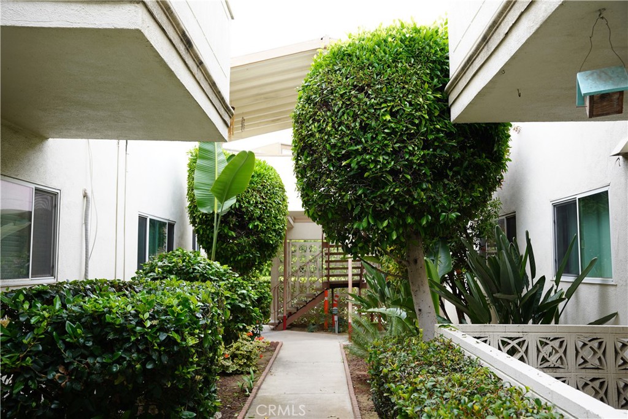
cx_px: 314
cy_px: 210
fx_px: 605
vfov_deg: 38.2
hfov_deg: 54.8
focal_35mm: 35
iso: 100
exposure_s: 1/60
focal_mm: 34.7
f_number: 4
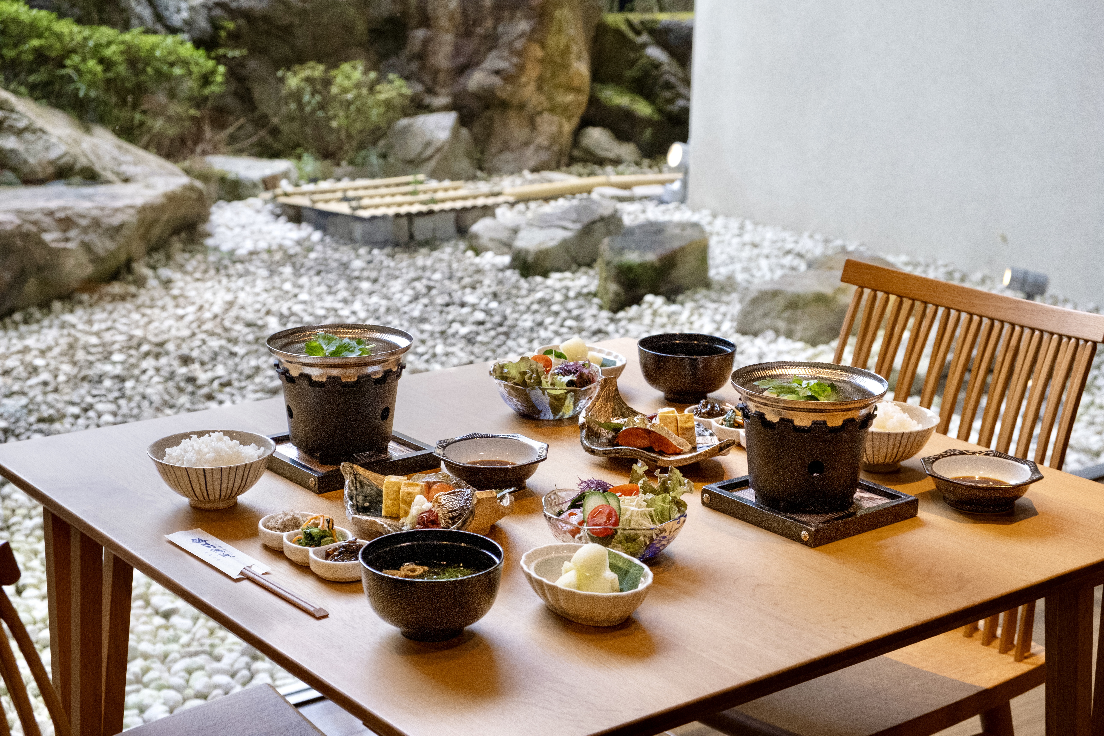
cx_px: 552
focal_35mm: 59
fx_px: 1809
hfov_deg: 33.9
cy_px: 368
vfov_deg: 23.0
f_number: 5
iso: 3200
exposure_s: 1/500
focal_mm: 39
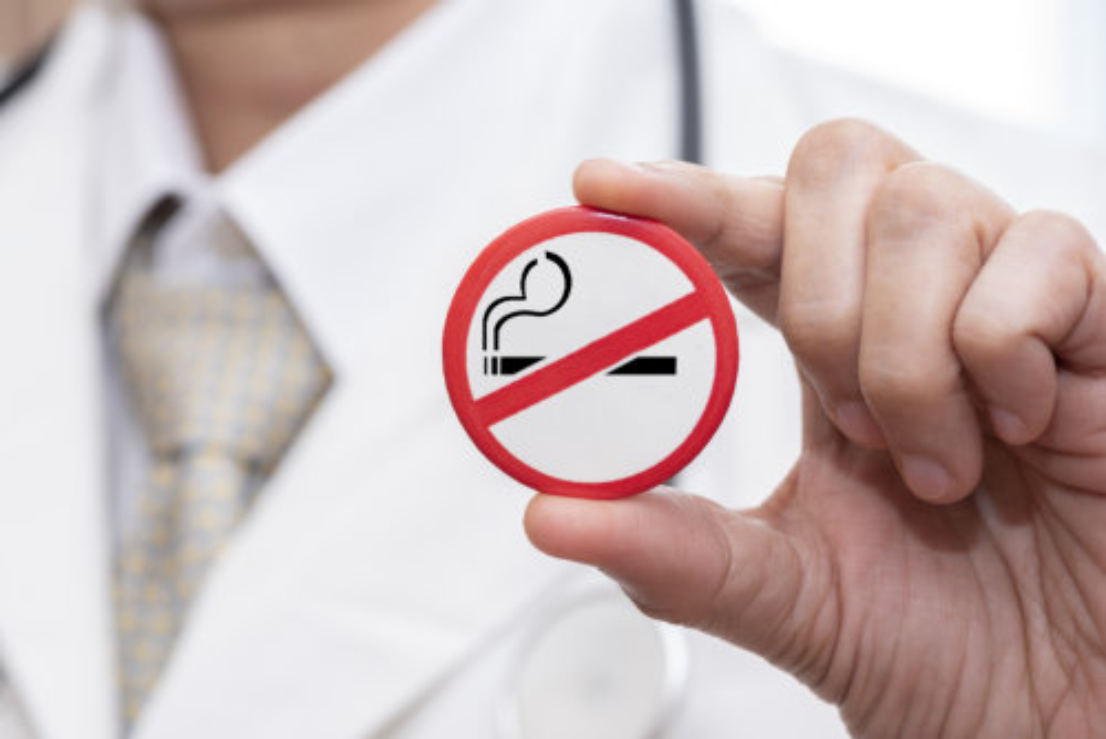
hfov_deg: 19.4
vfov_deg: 13.1
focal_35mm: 105
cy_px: 370
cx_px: 553
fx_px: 3228
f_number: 11
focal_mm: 105
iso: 400
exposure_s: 1/30
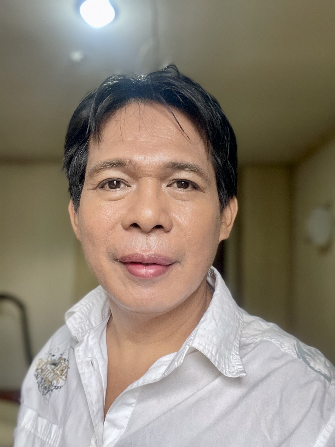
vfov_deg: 60.0
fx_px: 387
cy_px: 224
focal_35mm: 30
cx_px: 168
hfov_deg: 46.8
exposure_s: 1/60
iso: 250
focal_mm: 2.71
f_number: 2.2
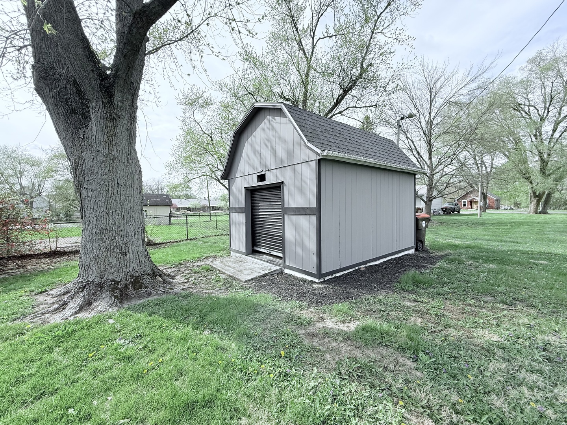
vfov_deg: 85.7
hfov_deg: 102.1
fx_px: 229
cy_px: 212
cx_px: 284
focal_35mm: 14
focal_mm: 2.22
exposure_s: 1/1068
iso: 64
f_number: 2.2
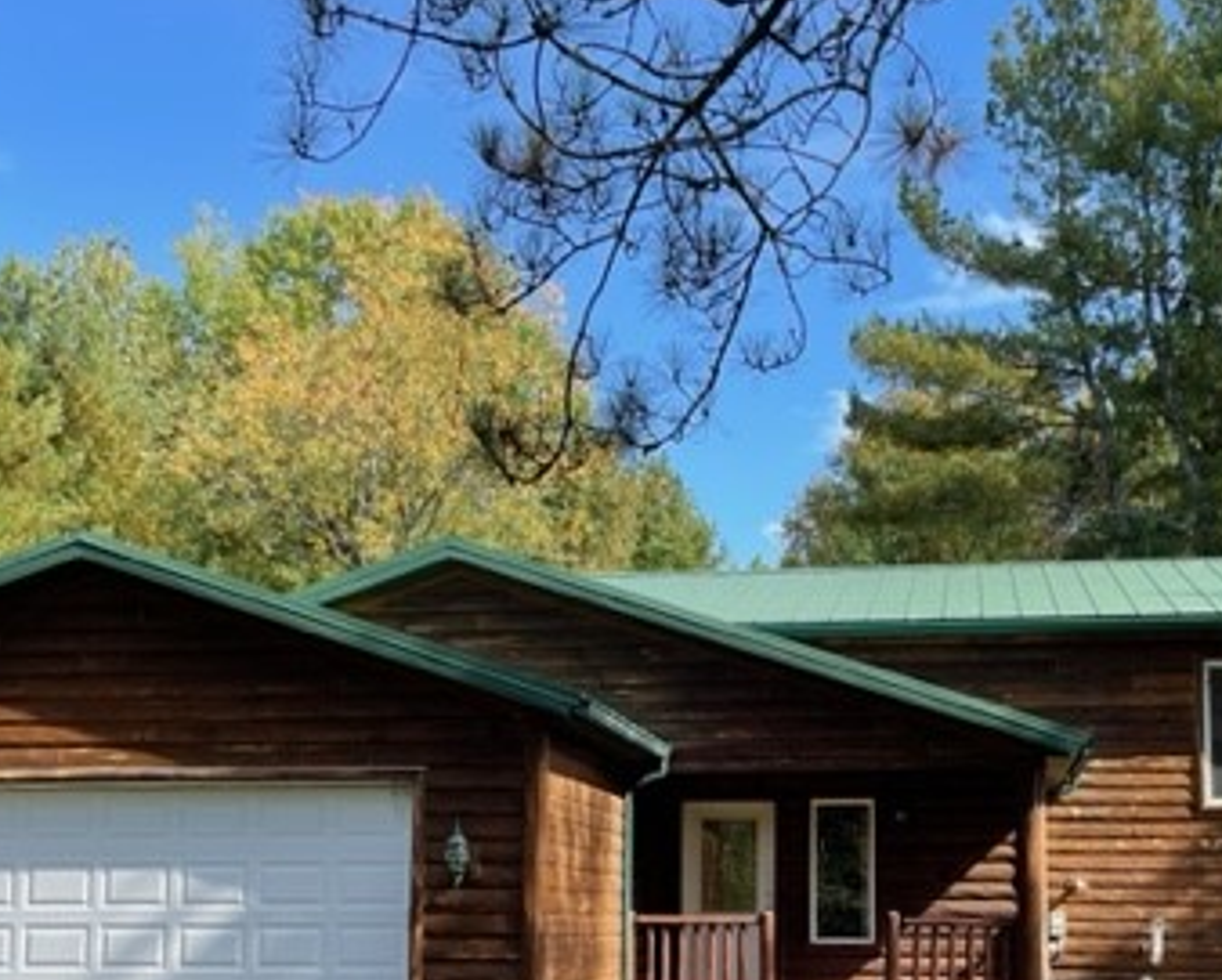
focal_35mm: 48
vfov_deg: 30.7
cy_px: 796
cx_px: 752
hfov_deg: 38.5
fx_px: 1737
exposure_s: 1/855
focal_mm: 4.2
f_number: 1.6
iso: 32
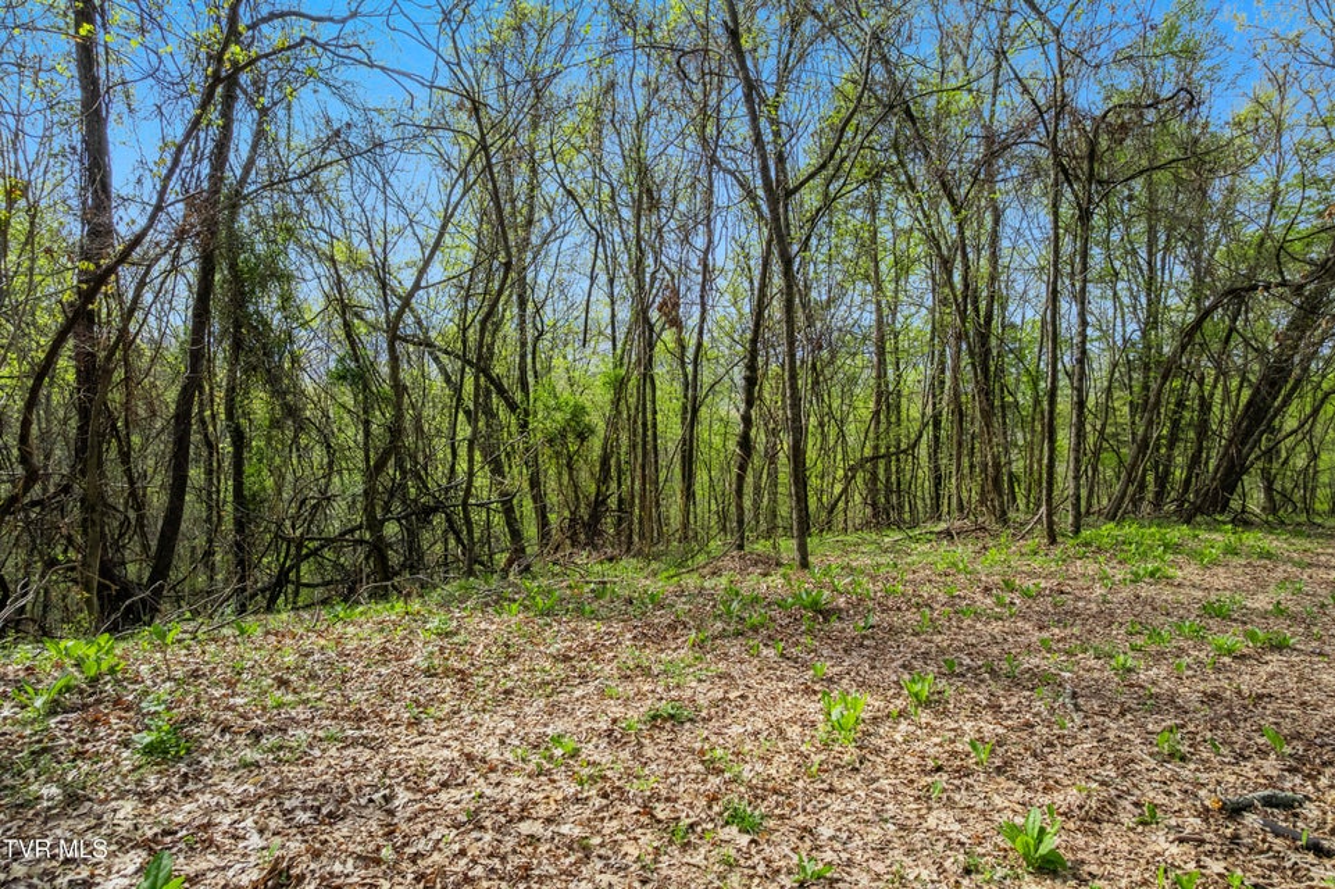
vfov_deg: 57.2
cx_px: 668
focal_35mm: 22
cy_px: 444
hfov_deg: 78.6
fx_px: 816
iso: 130
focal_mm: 8.38
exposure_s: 1/800
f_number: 2.8
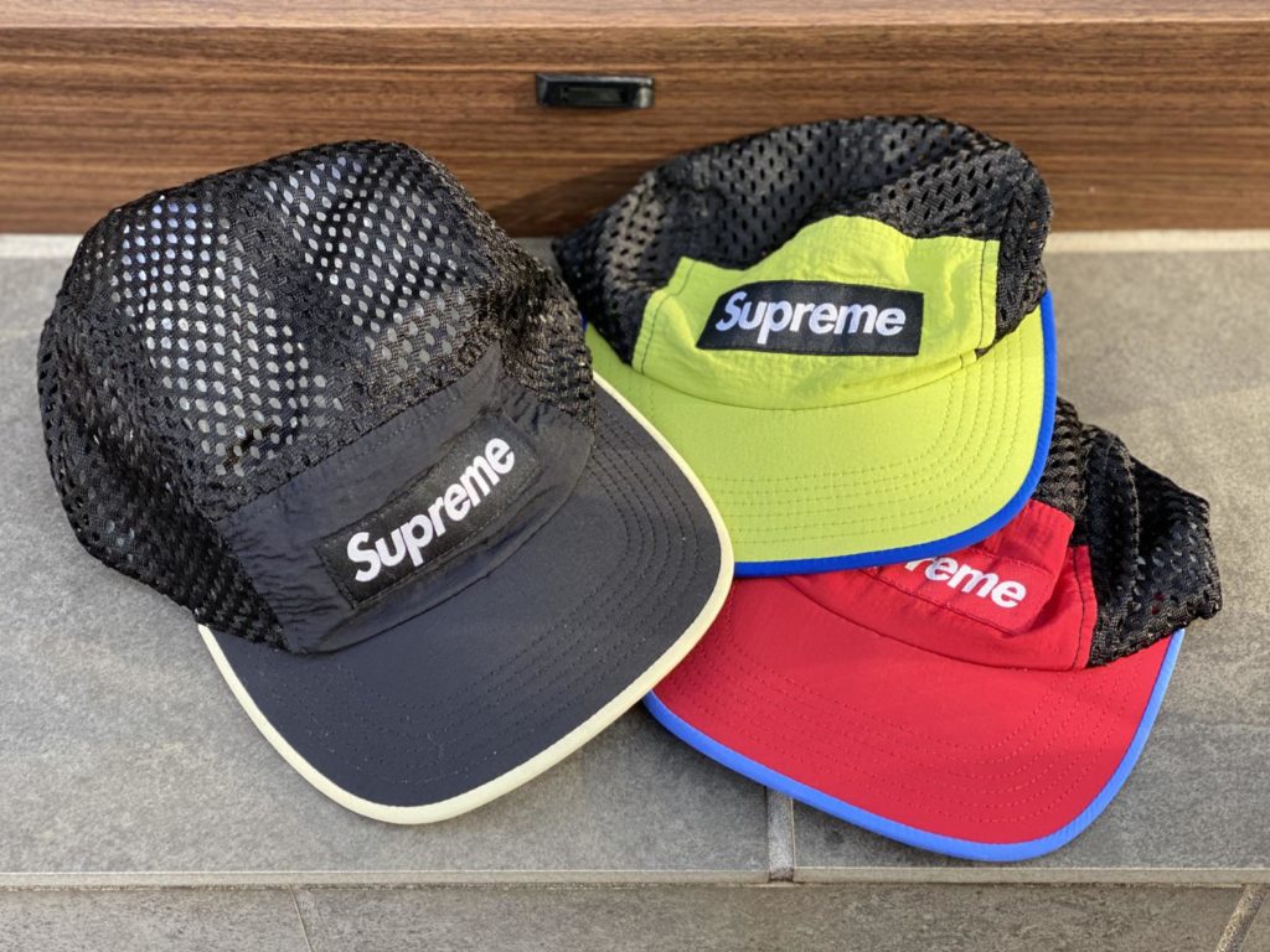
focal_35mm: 52
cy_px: 476
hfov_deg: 36.8
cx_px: 635
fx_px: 1908
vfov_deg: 28.0
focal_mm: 6
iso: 50
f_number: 2
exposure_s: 1/122
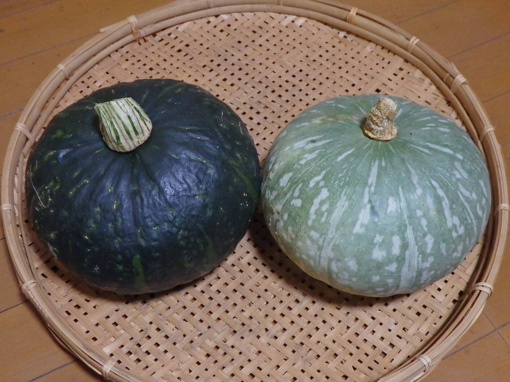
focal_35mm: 45
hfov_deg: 42.1
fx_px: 663
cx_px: 255
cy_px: 191
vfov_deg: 32.2
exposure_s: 1/25
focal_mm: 8
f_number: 3.8
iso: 1000
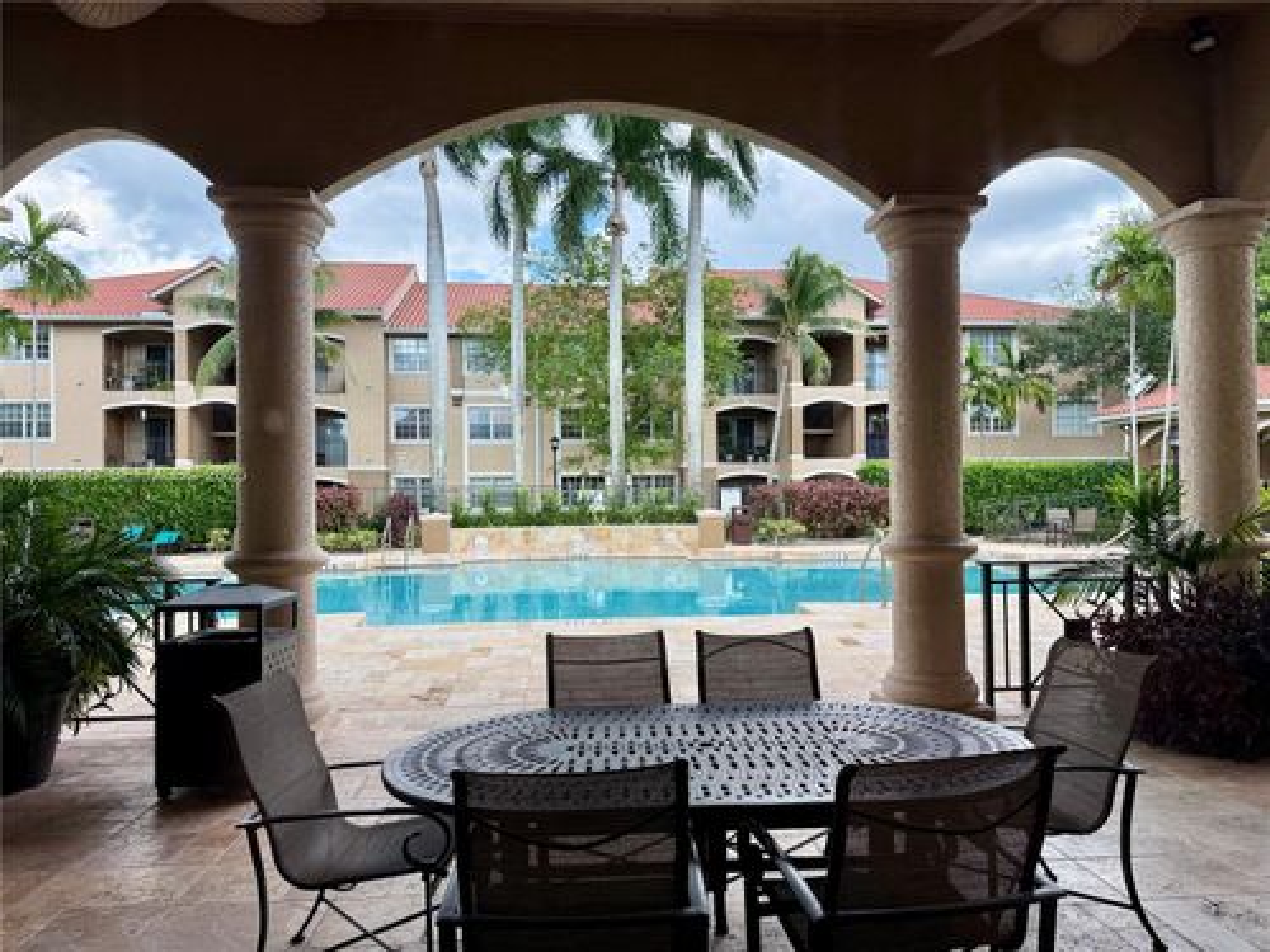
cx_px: 635
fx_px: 881
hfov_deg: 71.6
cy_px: 476
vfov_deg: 56.8
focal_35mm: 24
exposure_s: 1/757
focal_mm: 6.76
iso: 100
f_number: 1.78
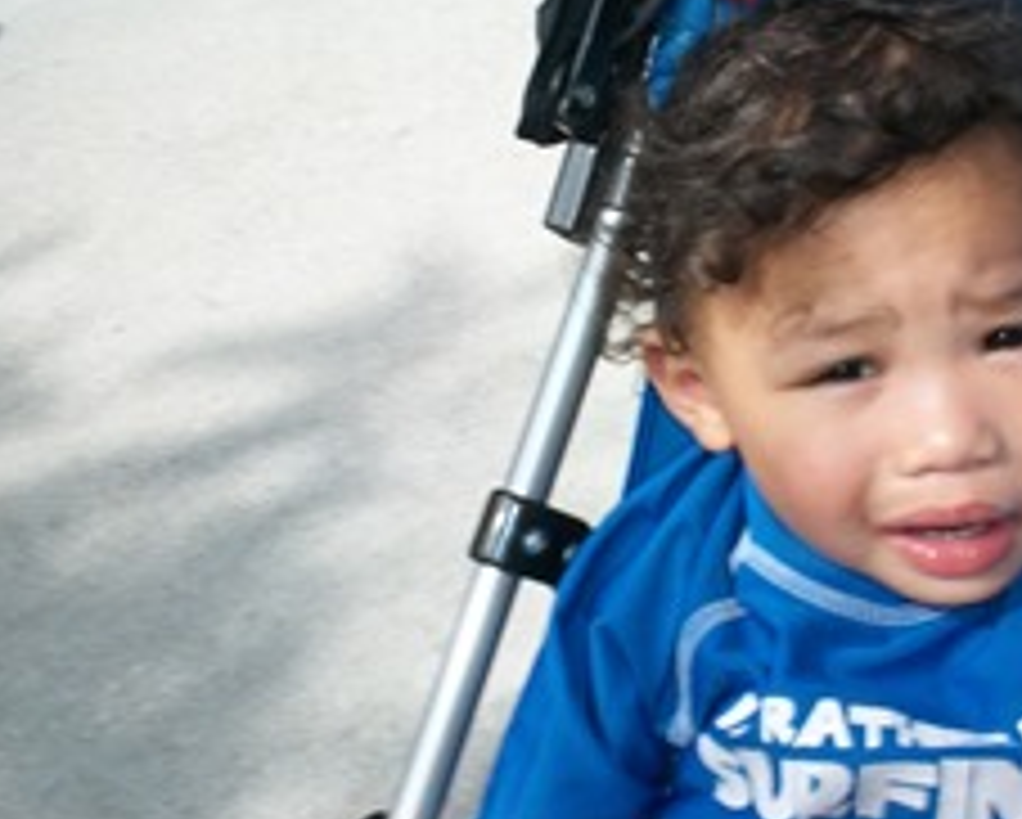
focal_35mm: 60
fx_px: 1816
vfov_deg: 25.4
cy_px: 387
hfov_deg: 31.2
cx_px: 666
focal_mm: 6.3
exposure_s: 1/250
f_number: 4.5
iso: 80
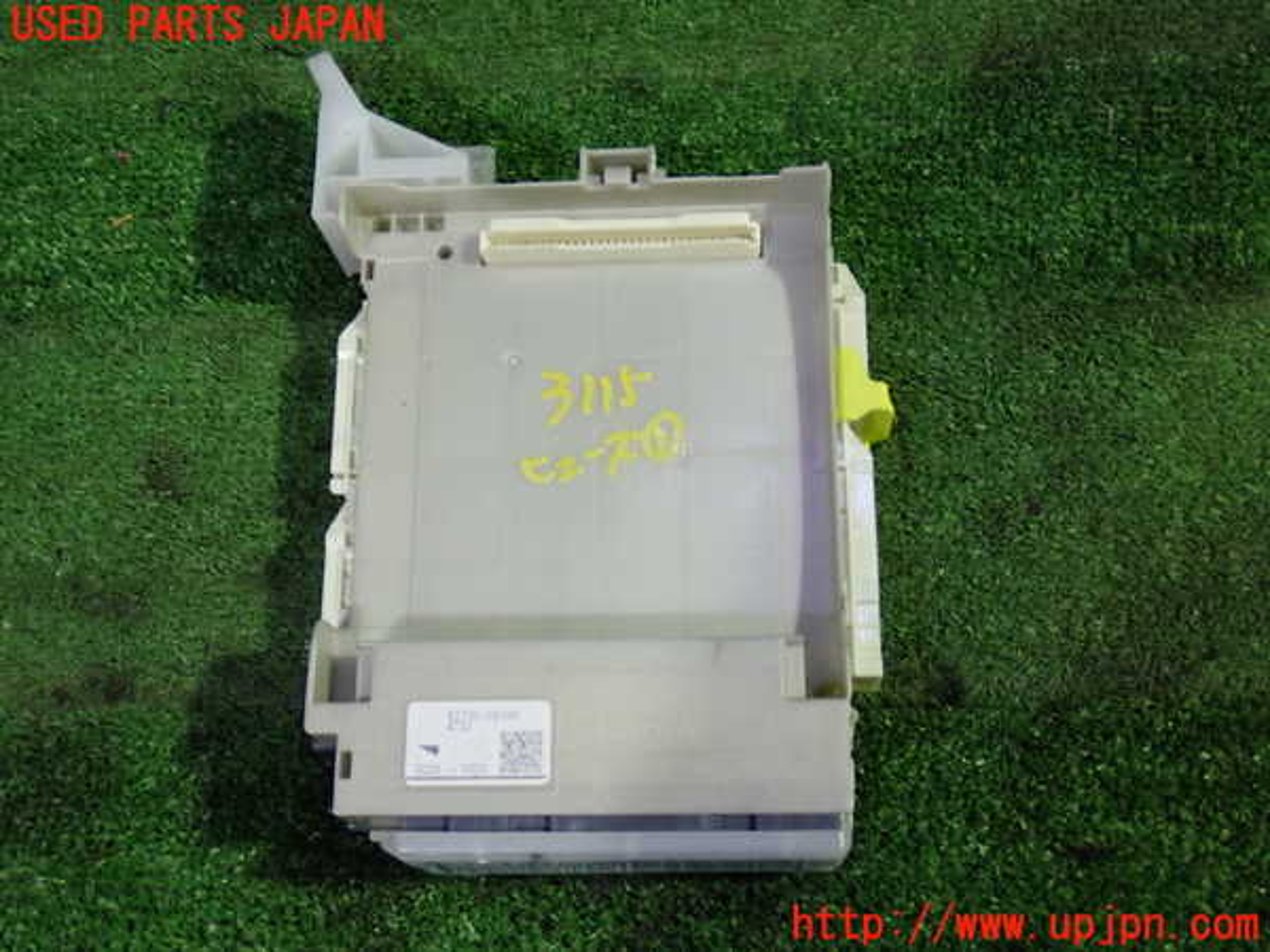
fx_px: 1614
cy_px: 476
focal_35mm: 44
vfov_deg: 32.9
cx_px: 635
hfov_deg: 42.9
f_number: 2.9
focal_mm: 7.84
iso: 800
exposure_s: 1/40
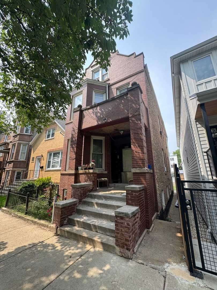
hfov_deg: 85.7
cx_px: 108
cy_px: 145
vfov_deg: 102.1
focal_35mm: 14
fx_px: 117
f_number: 2.2
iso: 40
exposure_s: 1/279
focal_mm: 2.22
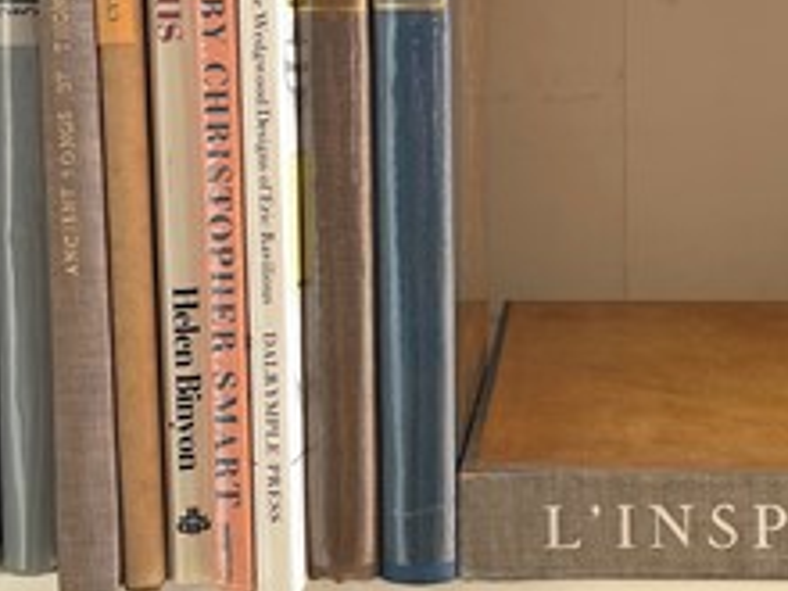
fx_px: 1343
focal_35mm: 59
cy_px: 120
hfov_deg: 32.3
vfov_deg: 24.4
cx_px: 544
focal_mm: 4.2
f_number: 1.6
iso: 125
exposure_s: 1/121
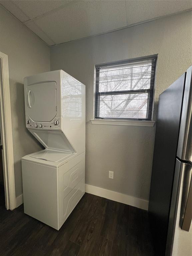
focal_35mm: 13
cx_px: 96
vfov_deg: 106.2
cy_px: 128
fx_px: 96
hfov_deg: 89.9
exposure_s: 1/99
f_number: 1.8
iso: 100
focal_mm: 1.57
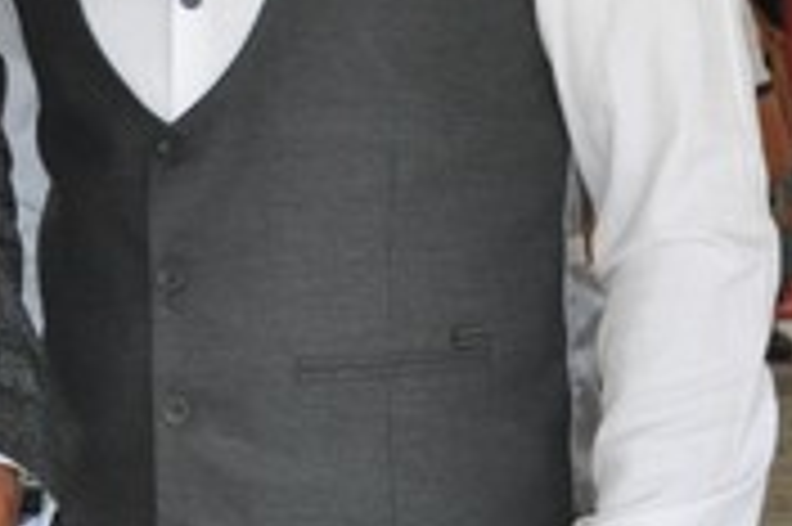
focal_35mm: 239
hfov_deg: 8.5
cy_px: -2
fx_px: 5253
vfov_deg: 5.7
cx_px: -176
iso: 1250
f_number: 14
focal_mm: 40
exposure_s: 1/200
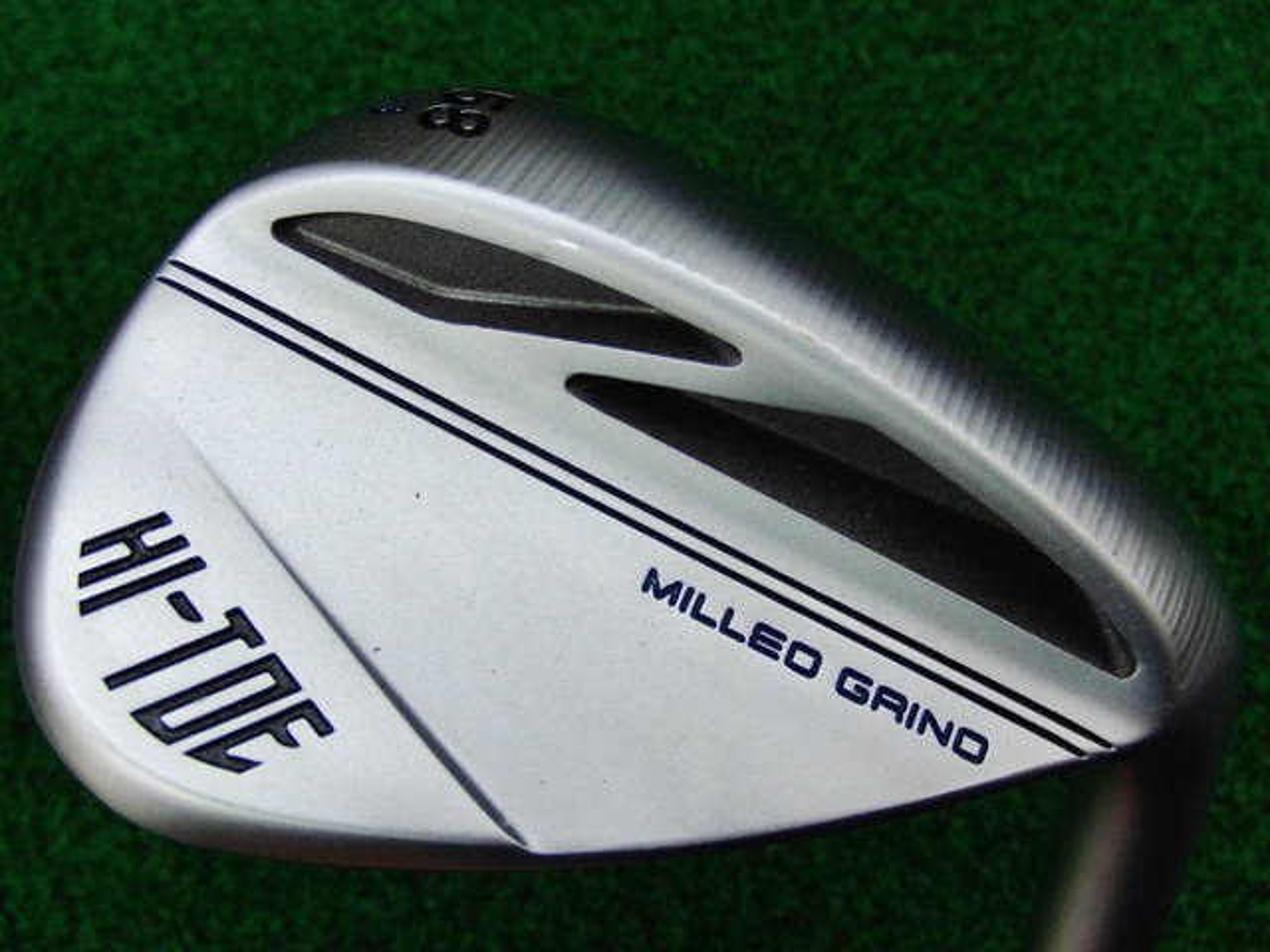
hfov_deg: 50.1
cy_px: 476
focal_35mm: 37
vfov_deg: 38.7
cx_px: 635
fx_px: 1357
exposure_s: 1/80
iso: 250
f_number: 3.6
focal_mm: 6.42
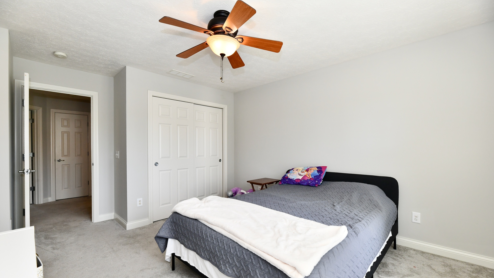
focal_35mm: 15
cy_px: 152
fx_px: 196
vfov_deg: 70.4
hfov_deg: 103.0
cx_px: 251
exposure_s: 1/160
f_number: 6.3
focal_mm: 14
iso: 640
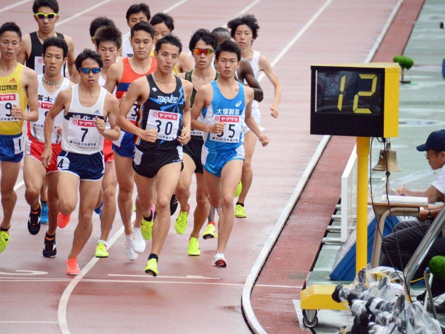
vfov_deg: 3.0
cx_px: 200
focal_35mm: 494
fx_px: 6350
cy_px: 168
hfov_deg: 4.0
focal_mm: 300
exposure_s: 1/1250
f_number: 5.6
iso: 3200
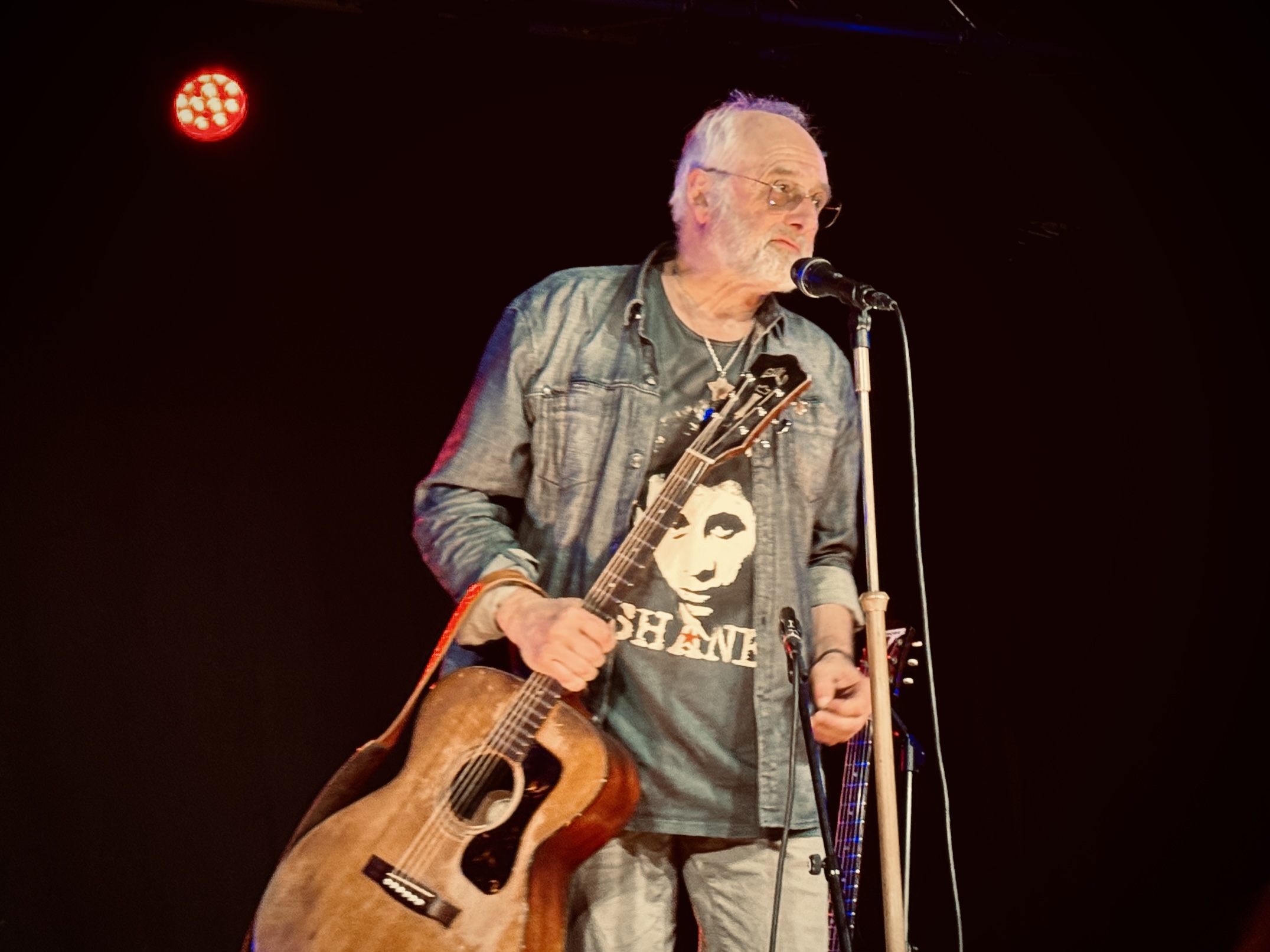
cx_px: 635
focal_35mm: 48
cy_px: 476
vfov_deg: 30.3
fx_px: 1761
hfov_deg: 39.7
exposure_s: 1/44
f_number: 1.78
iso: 250
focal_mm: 6.86
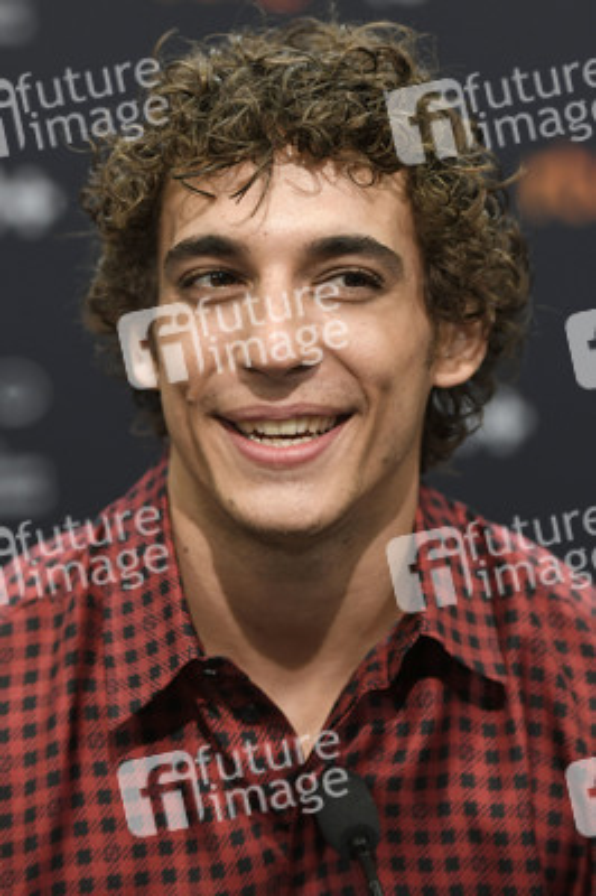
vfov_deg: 18.3
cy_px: 448
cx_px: 298
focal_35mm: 112
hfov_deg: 12.2
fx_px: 2786
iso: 1250
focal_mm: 112
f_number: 3.5
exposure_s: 1/200
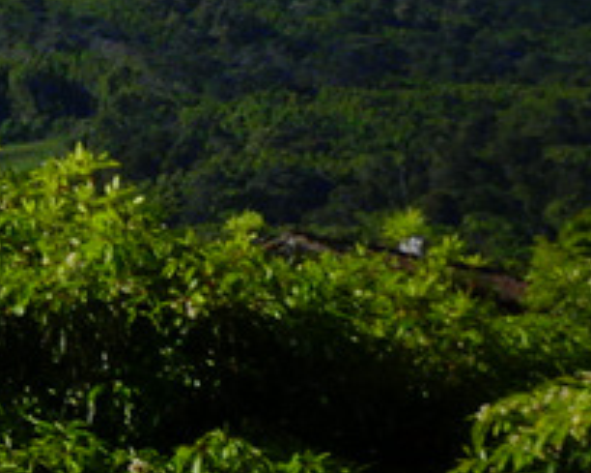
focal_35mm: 337
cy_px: -548
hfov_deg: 5.6
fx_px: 5892
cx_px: -776
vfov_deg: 4.5
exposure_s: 1/1000
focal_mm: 7.58
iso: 80
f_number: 4.5
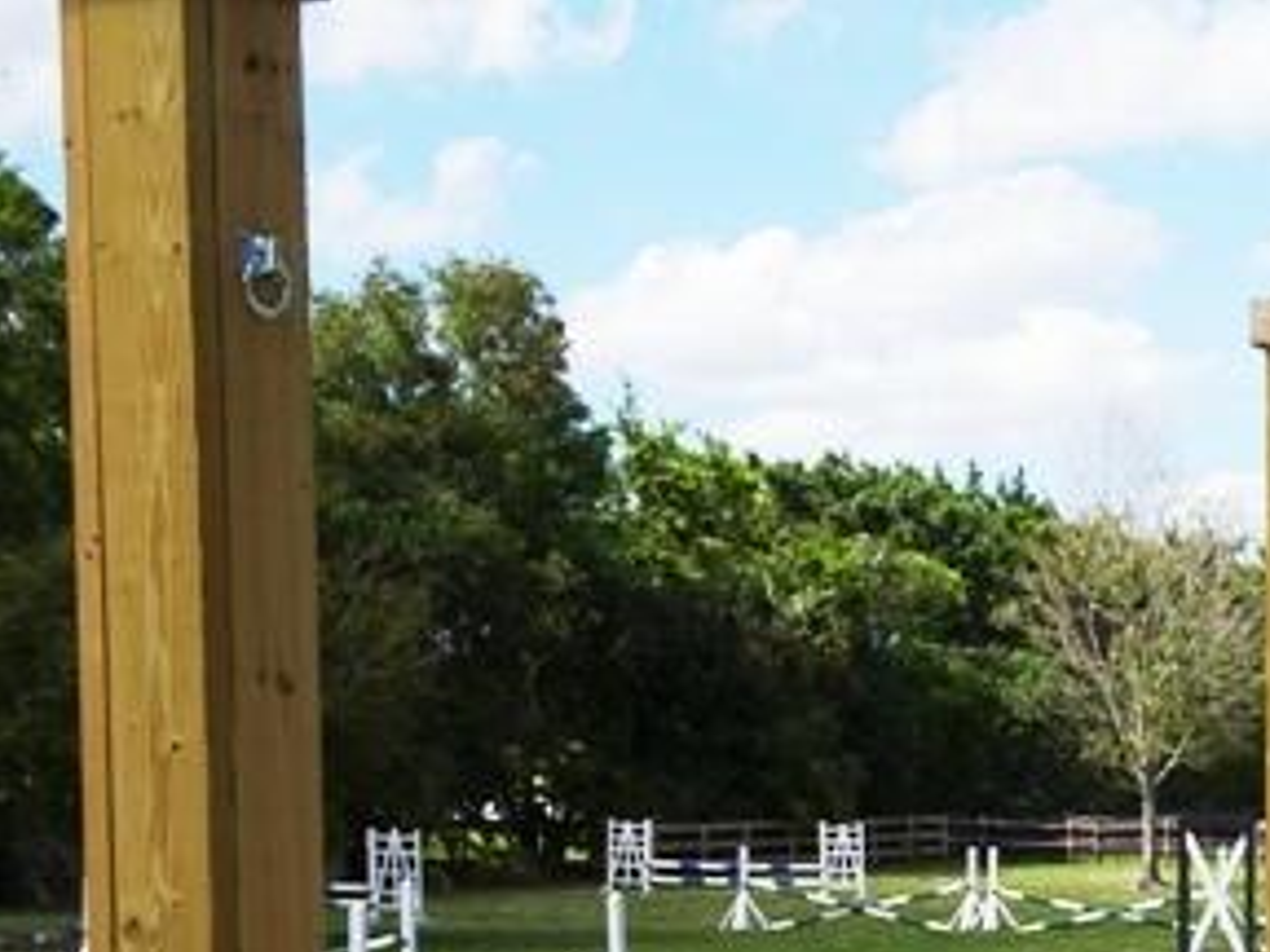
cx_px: 1301
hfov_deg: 21.2
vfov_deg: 16.1
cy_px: 1053
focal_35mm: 89
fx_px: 3265
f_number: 4
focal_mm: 6.8
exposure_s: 1/1000
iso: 80
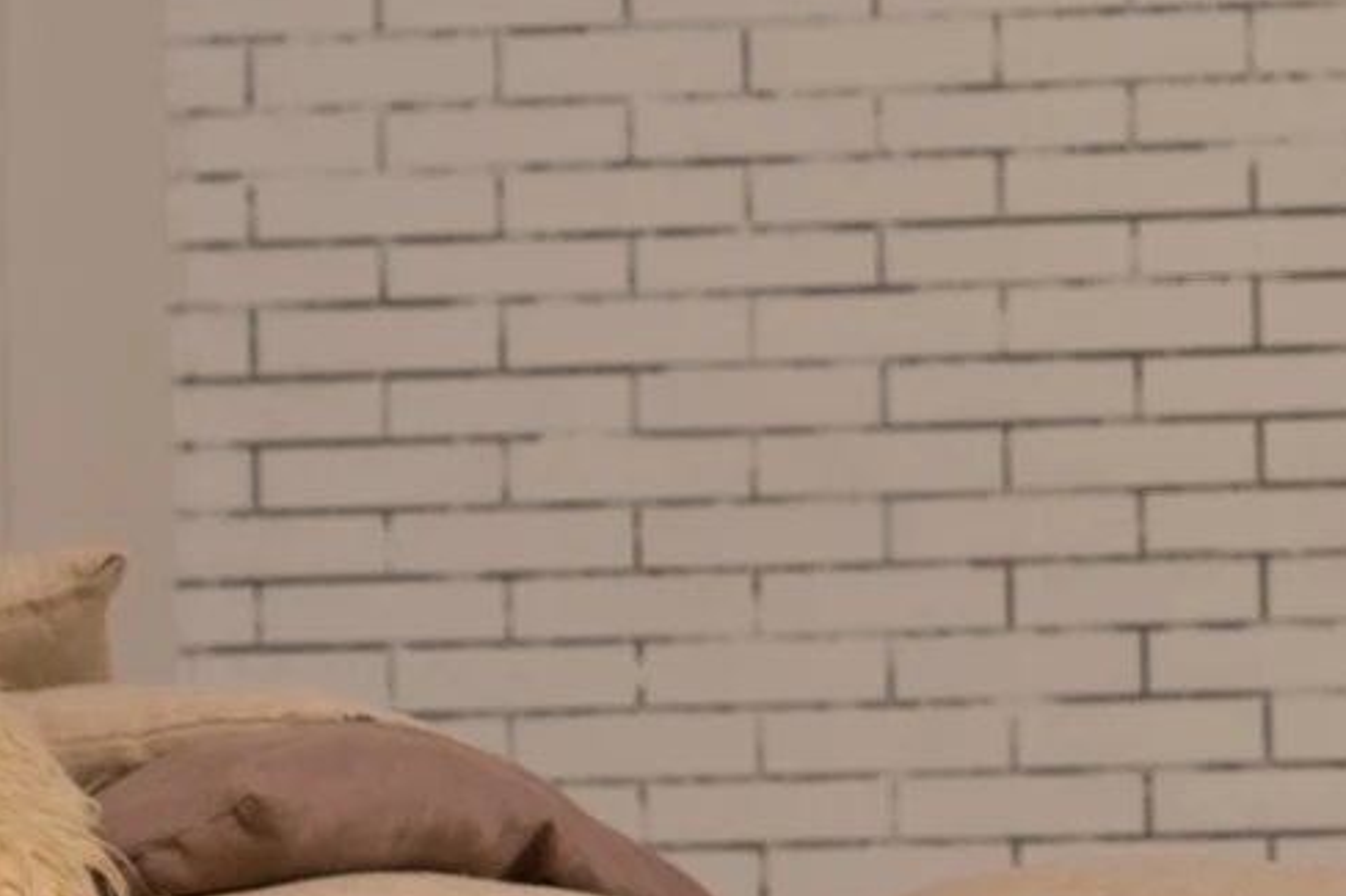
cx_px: 1484
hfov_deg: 12.2
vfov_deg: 8.3
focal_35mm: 166
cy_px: 265
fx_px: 6204
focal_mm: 50
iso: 100
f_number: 6.3
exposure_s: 1/160
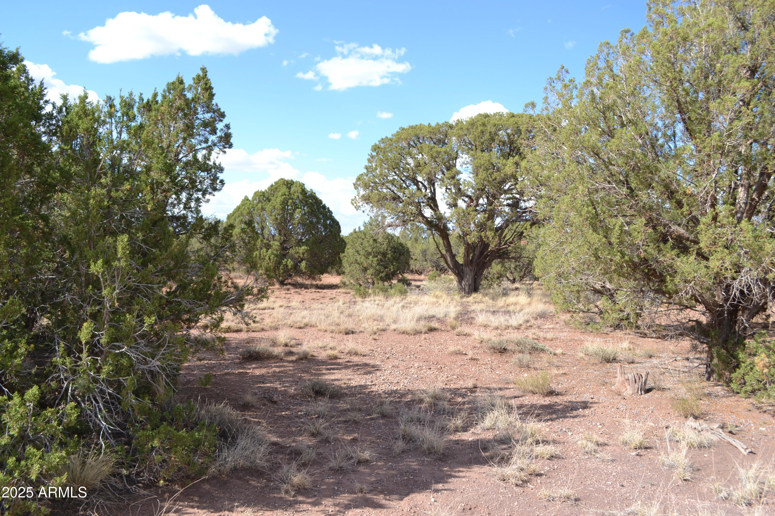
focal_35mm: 30
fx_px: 646
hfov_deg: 61.9
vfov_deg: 43.6
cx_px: 388
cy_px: 258
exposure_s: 1/200
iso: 100
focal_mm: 20
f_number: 7.1
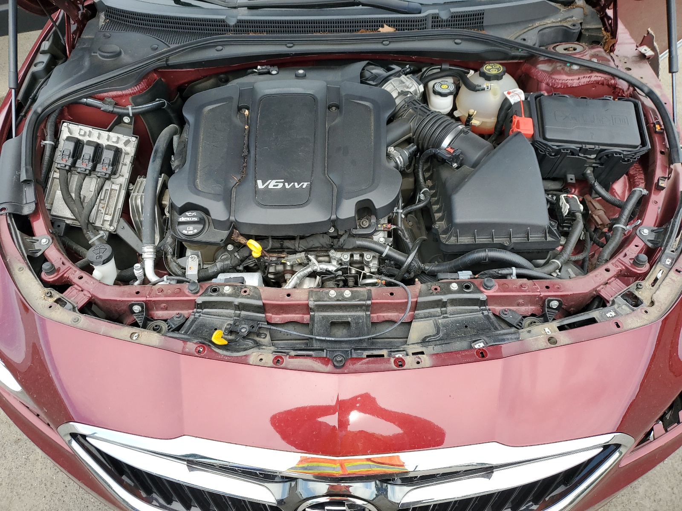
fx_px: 512
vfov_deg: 53.1
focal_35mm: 26
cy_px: 256
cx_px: 341
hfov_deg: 67.3
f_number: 1.5
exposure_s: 1/625
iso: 50
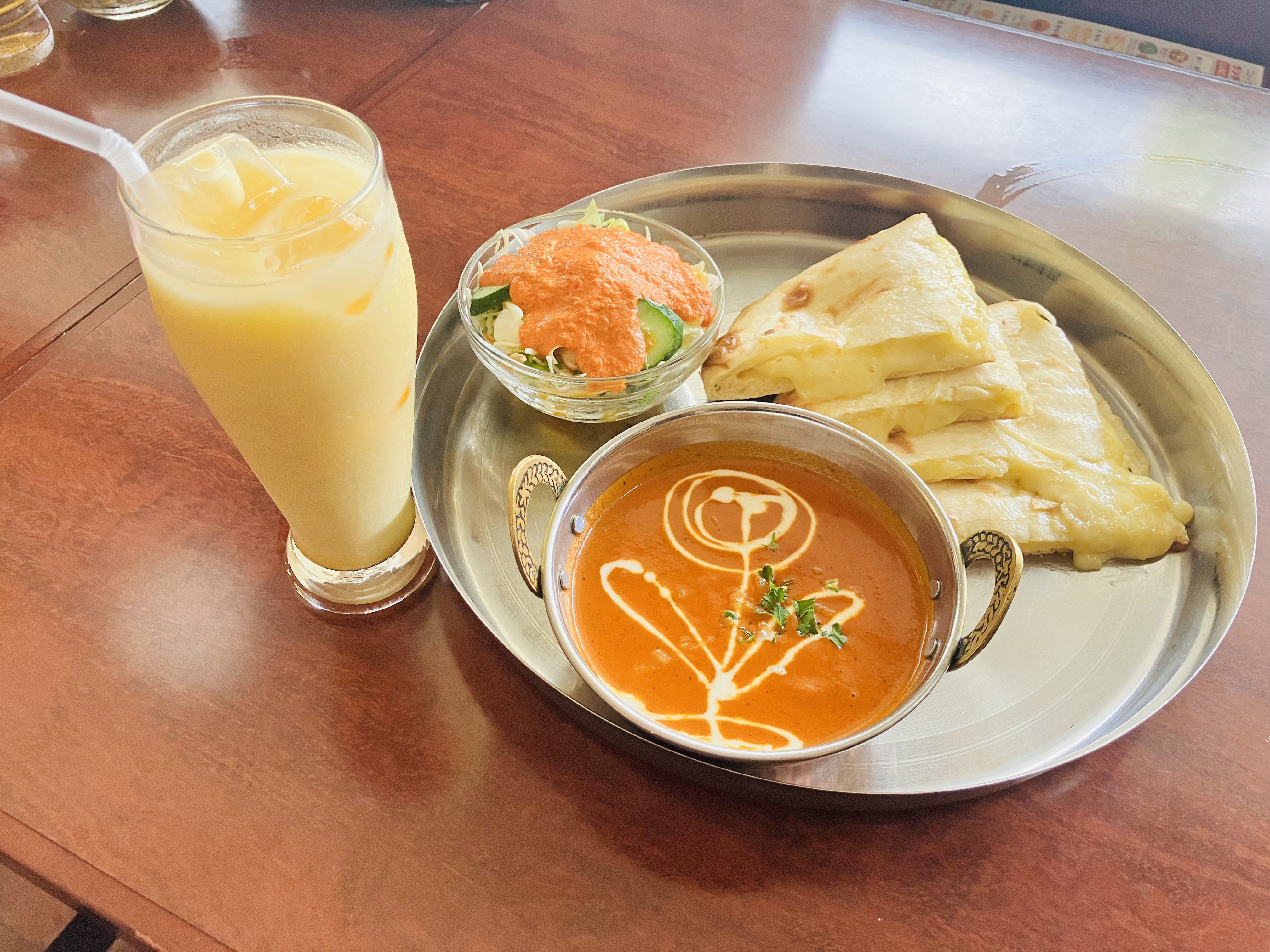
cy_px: 476
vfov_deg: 49.7
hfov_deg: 63.4
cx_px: 635
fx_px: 1027
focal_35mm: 28
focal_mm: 3.99
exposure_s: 1/91
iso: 80
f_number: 1.8
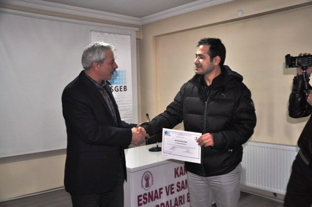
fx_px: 312
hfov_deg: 53.2
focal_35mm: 36
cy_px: 104
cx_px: 156
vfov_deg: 36.8
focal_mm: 24
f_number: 3.8
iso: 800
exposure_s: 1/60
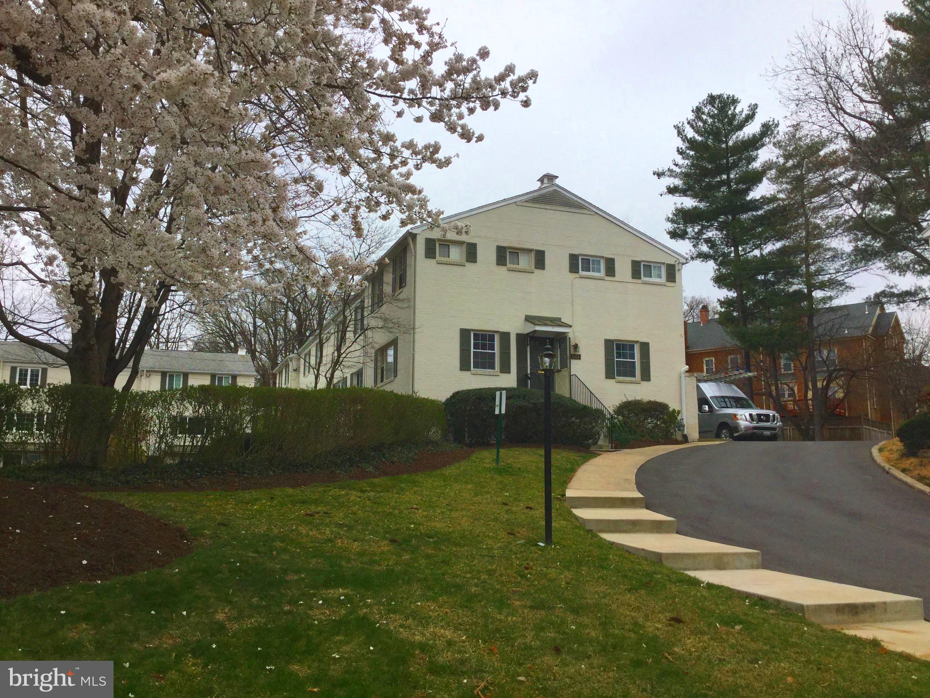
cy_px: 349
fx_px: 833
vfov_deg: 45.4
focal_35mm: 31
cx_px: 465
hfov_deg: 58.4
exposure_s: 1/539
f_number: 2.4
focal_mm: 3.3
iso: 25
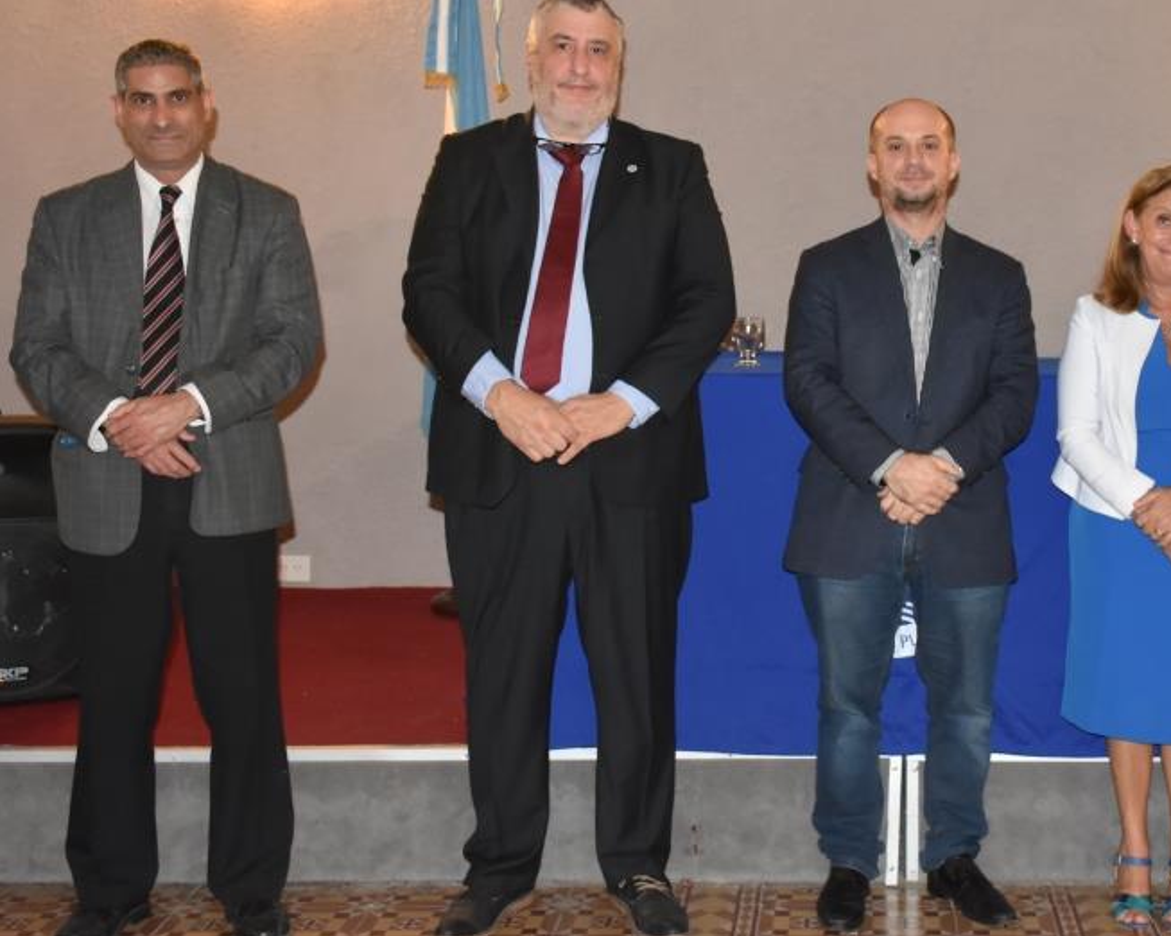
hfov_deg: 34.6
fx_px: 1836
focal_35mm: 53
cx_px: 875
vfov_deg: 28.5
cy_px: 381
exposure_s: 1/60
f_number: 5.6
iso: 1600
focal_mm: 24
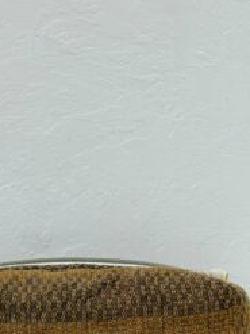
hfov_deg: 17.5
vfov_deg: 22.9
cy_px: 284
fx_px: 810
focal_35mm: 84
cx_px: 69
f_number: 1.78
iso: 100
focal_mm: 6.76
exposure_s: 1/121
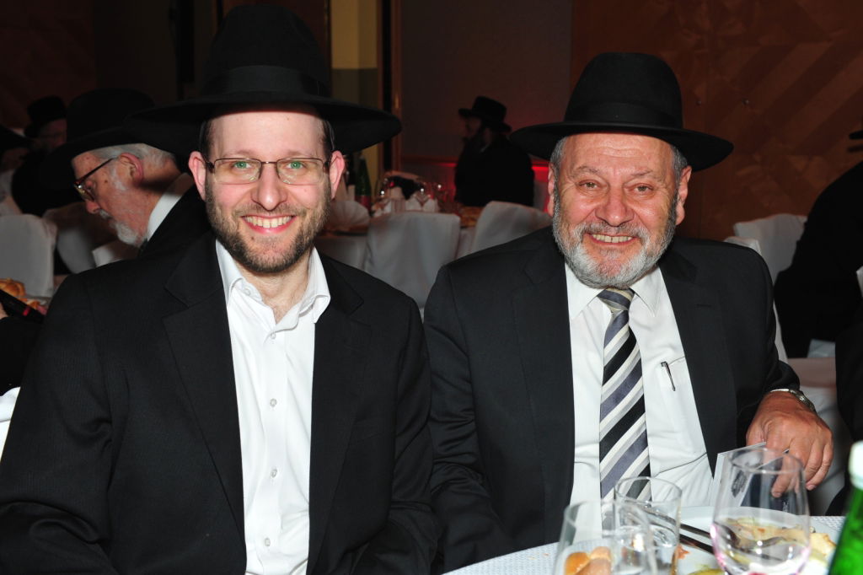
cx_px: 432
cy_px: 288
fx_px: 1006
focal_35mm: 42
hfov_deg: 46.4
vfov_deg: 31.9
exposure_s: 1/60
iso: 640
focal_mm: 42
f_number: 5.6
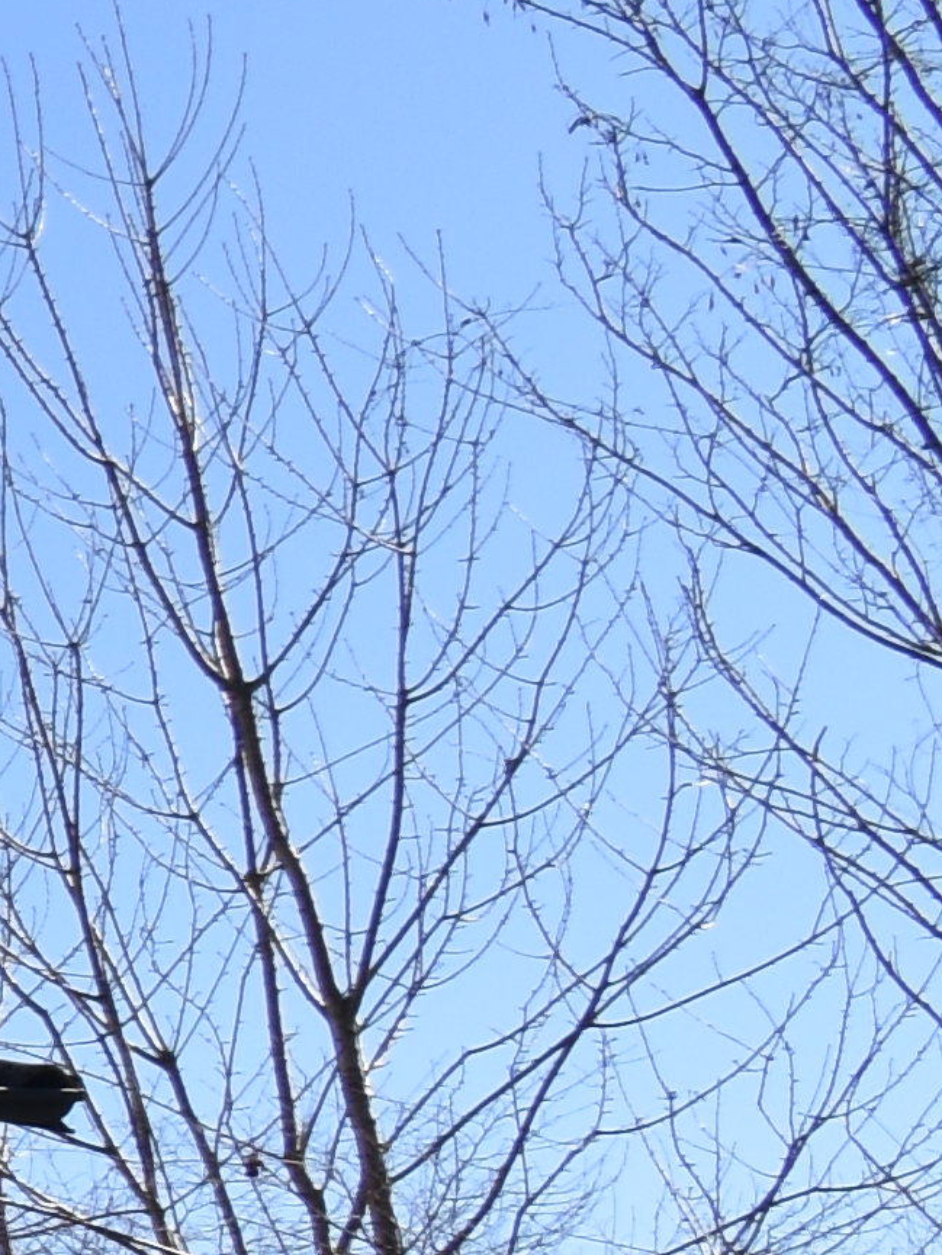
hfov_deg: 7.5
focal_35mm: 100
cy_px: 1162
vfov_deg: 19.2
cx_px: -3122
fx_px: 3627
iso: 200
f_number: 9
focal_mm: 10
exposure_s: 1/320
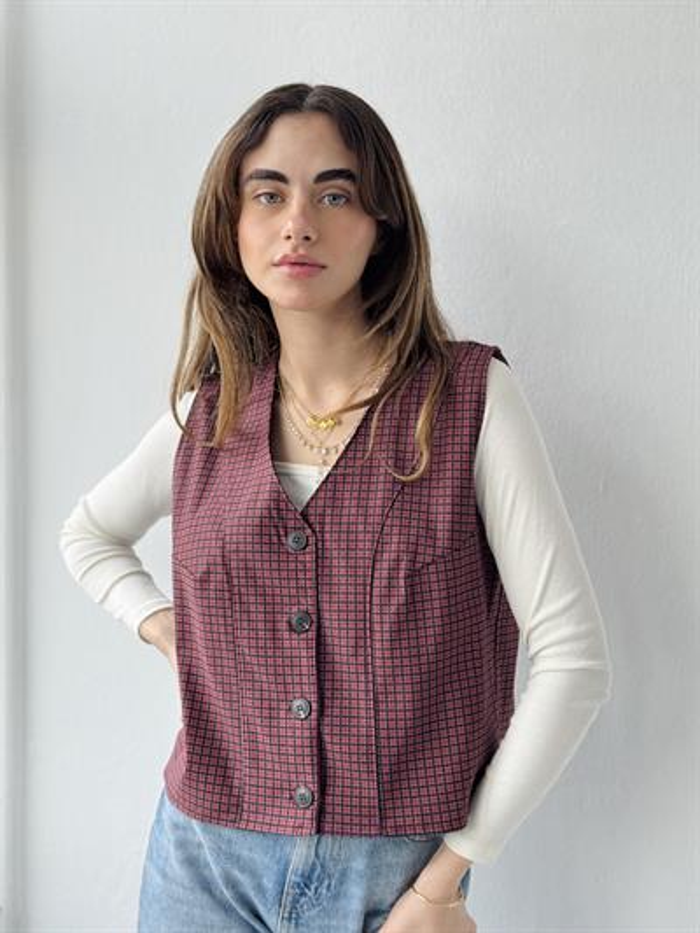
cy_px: 466
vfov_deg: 39.6
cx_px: 350
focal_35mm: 48
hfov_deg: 30.3
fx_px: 1294
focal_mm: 6.76
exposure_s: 1/183
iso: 64
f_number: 1.78
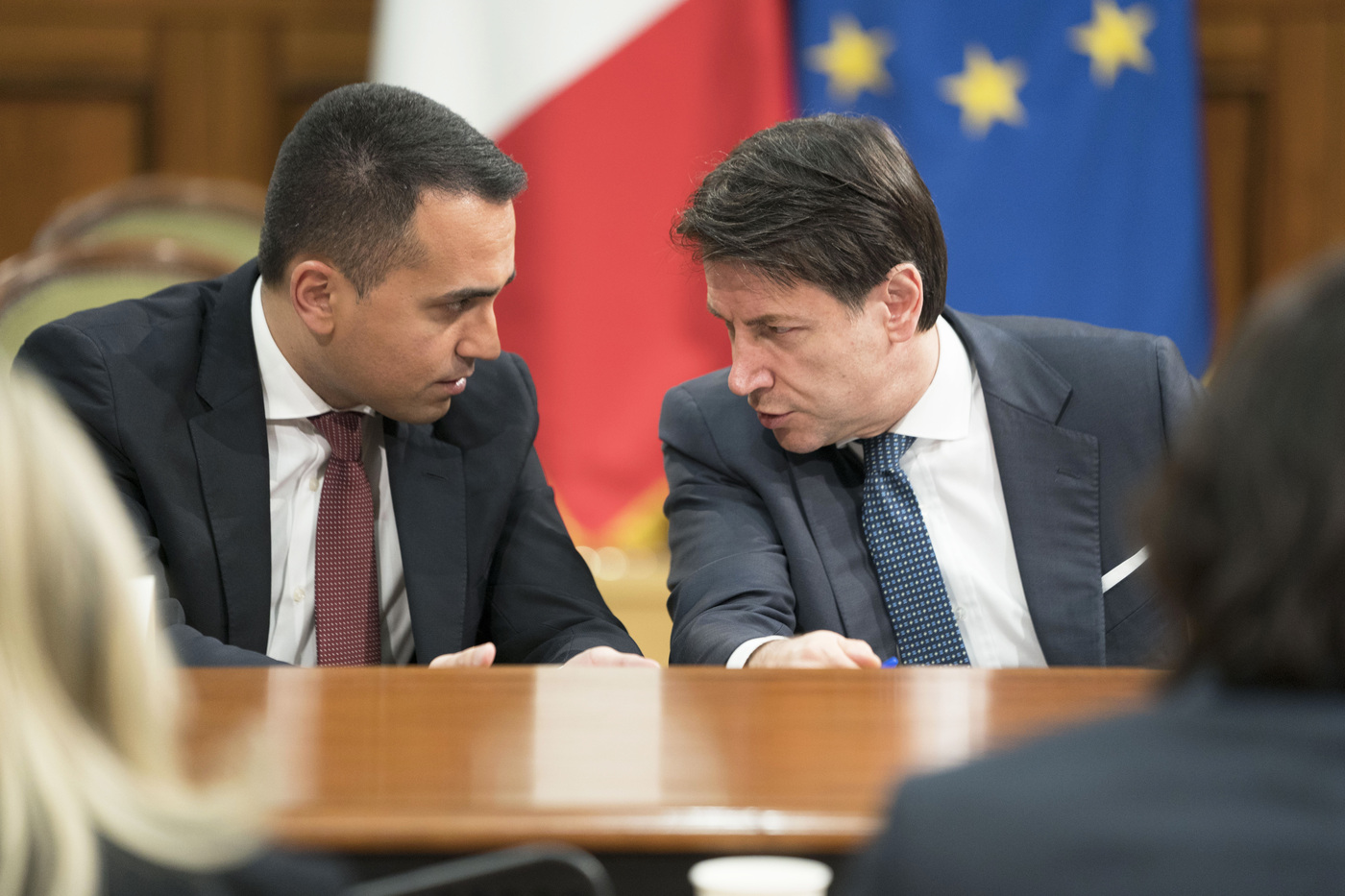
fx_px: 7247
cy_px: 448
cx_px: 672
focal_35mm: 194
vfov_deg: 7.1
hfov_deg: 10.6
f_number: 2.8
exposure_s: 1/250
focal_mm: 194
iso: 2500
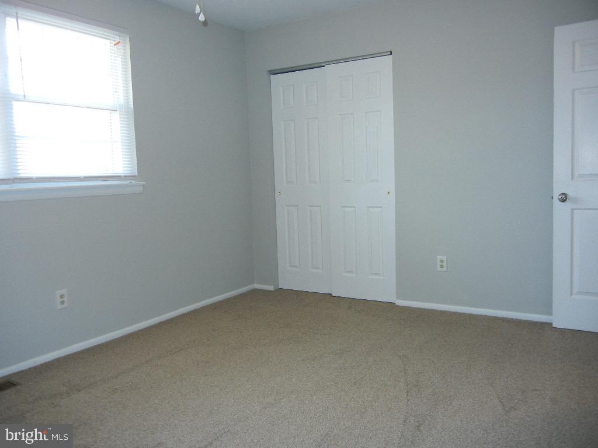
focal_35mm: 30
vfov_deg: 46.8
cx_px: 299
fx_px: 518
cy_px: 224
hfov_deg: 60.0
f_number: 3.5
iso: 200
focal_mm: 5.4
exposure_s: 1/30
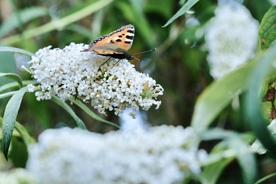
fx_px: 1494
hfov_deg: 10.6
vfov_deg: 7.0
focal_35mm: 195
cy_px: 60
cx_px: 112
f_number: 9
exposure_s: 1/60
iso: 360
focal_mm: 90
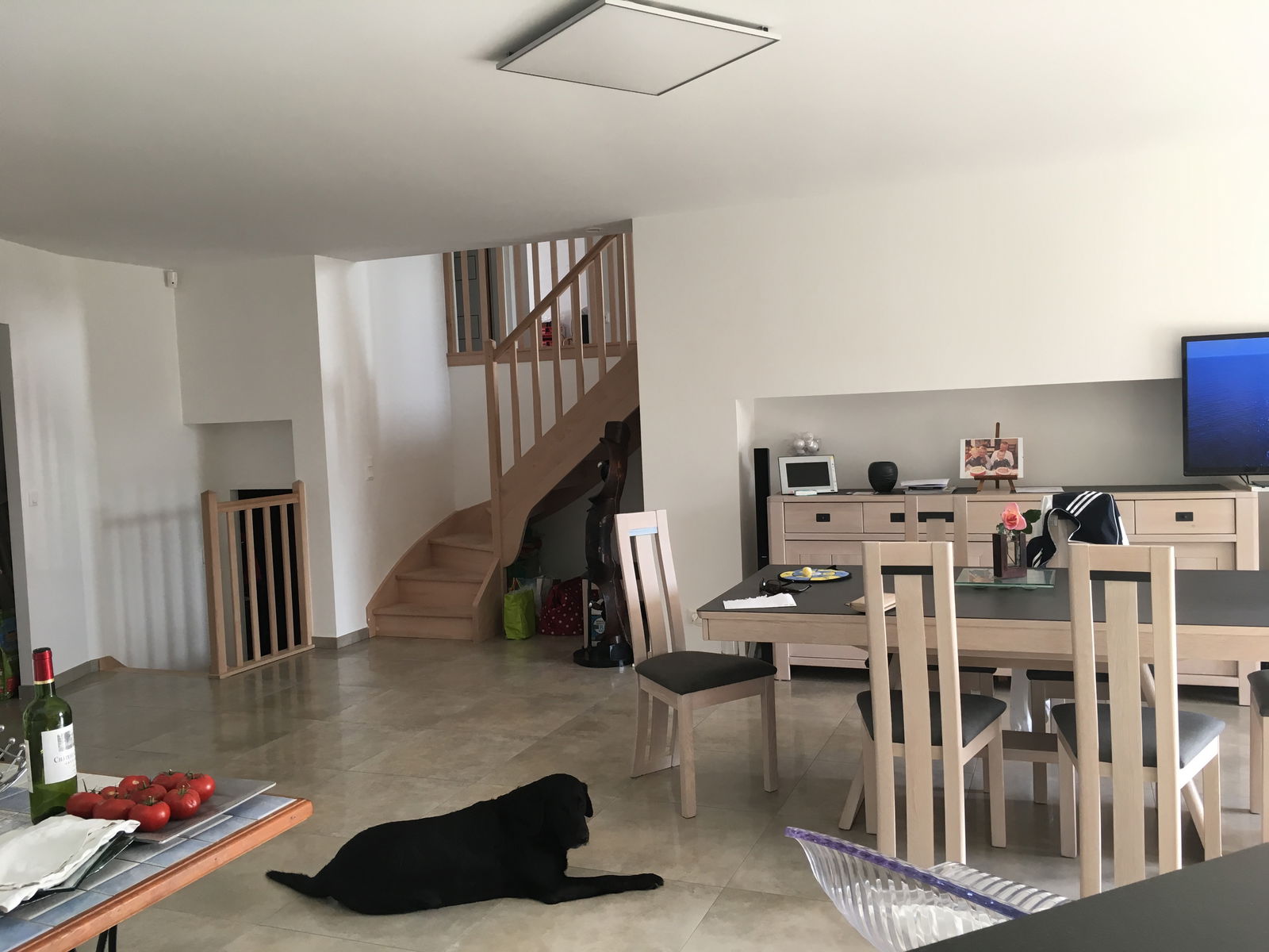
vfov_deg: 48.2
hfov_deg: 61.7
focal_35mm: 29
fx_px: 1063
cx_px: 634
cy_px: 476
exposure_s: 1/33
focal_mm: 4.15
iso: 32
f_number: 2.2
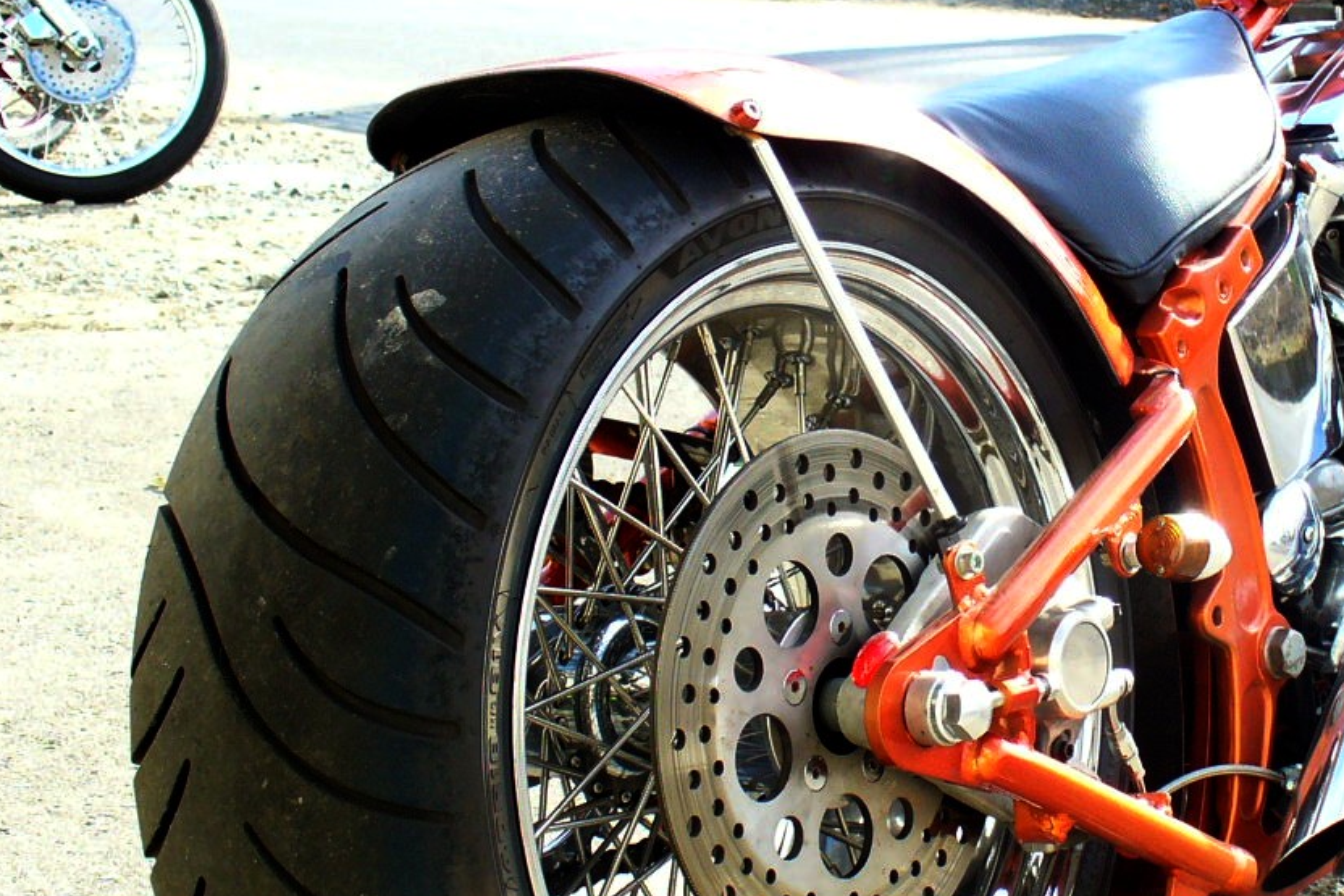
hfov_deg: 26.9
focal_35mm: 74
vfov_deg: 18.4
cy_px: 410
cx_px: 1024
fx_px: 2763
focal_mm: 6.1
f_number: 2.8
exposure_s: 1/125
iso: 80
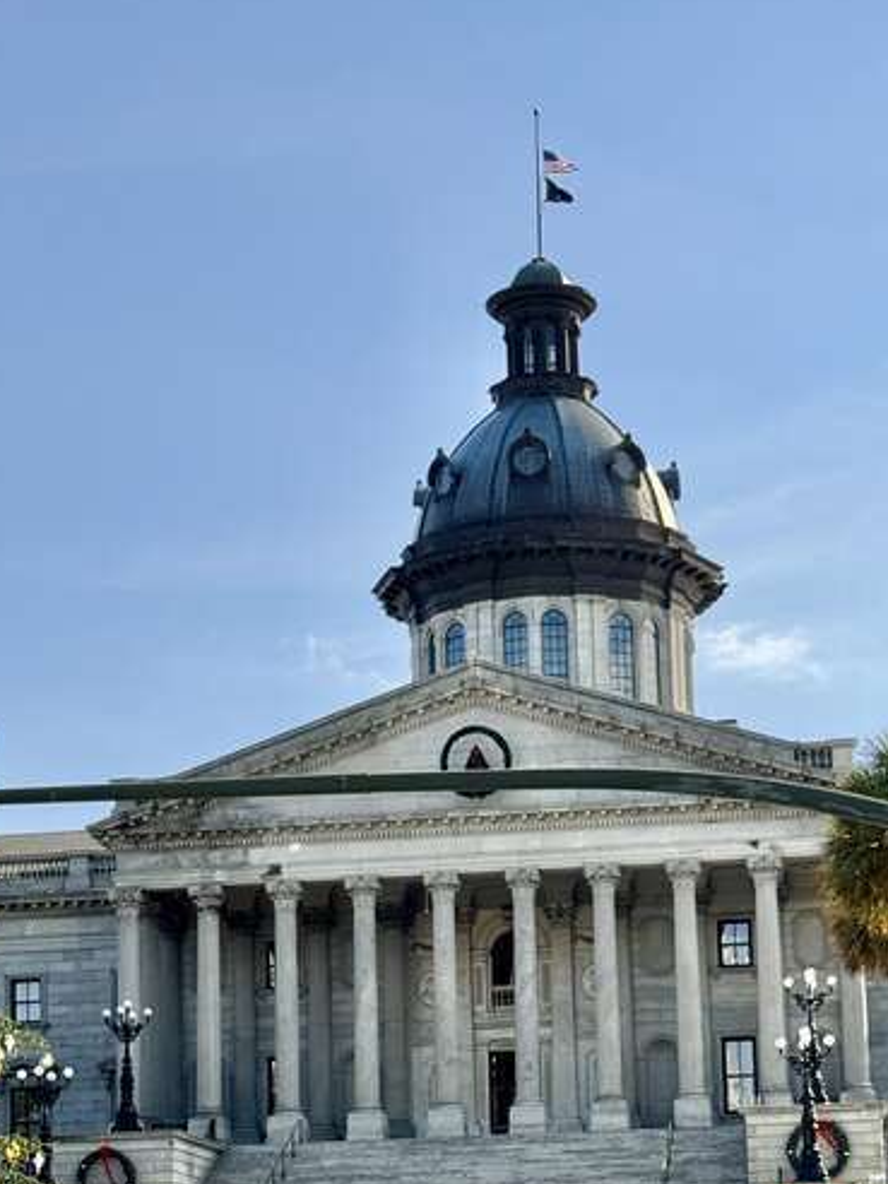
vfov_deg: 24.6
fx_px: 2668
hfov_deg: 18.9
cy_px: 946
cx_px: 534
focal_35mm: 78
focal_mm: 6.86
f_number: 1.78
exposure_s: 1/5376
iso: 64
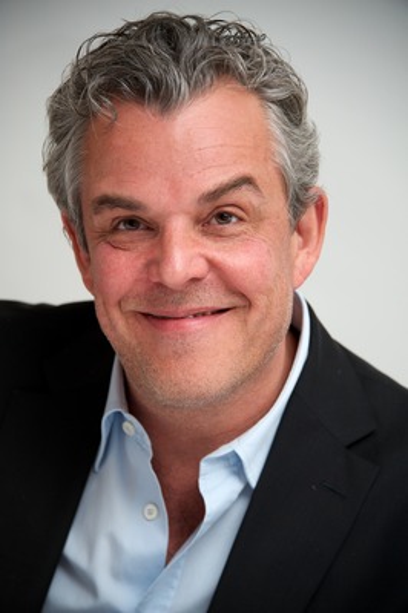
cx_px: 204
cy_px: 306
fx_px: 3235
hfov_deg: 7.2
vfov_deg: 10.8
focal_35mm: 190
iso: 400
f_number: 5.6
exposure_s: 1/60
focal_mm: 190
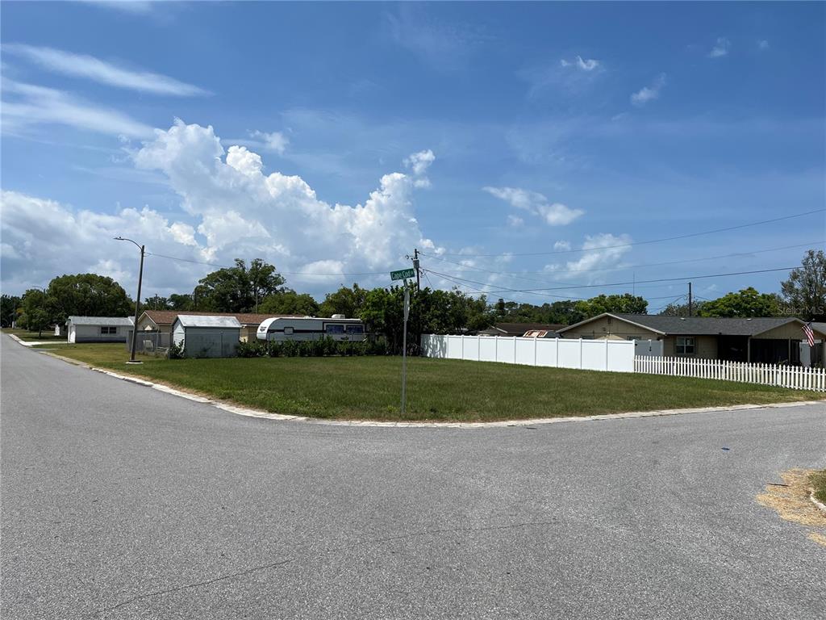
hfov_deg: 67.3
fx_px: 620
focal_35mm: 26
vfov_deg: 53.1
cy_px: 310
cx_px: 413
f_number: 1.6
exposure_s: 1/6897
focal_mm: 5.1
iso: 50
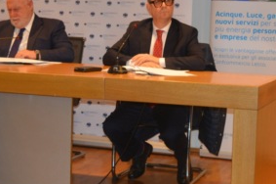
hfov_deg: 22.5
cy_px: 70
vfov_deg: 15.1
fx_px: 691
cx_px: 173
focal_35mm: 90
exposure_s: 1/60
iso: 640
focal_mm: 25
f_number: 4
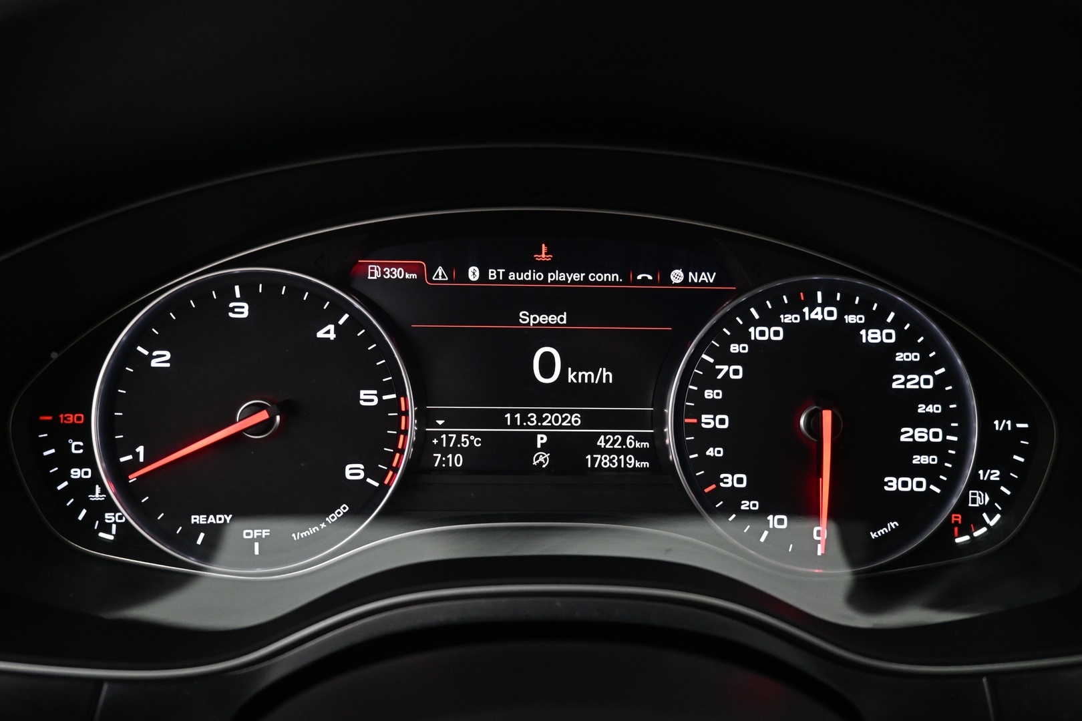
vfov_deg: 53.1
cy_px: 360
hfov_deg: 73.7
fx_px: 721
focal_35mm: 24
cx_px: 541
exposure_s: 1/20
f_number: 3.5
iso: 1600
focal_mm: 16
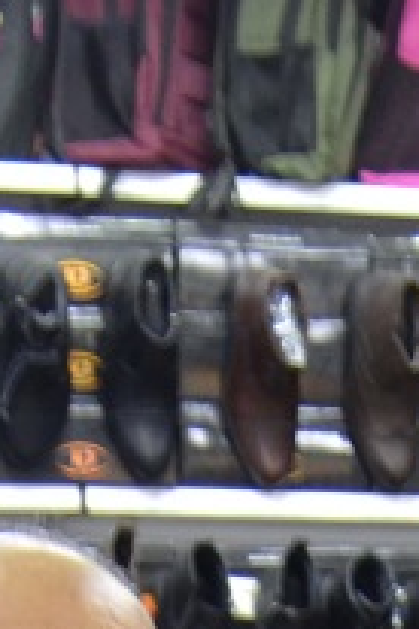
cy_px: 919
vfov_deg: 9.3
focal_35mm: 217
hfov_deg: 6.0
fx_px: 3788
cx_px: 1081
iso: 560
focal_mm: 20
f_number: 3.5
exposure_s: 1/60
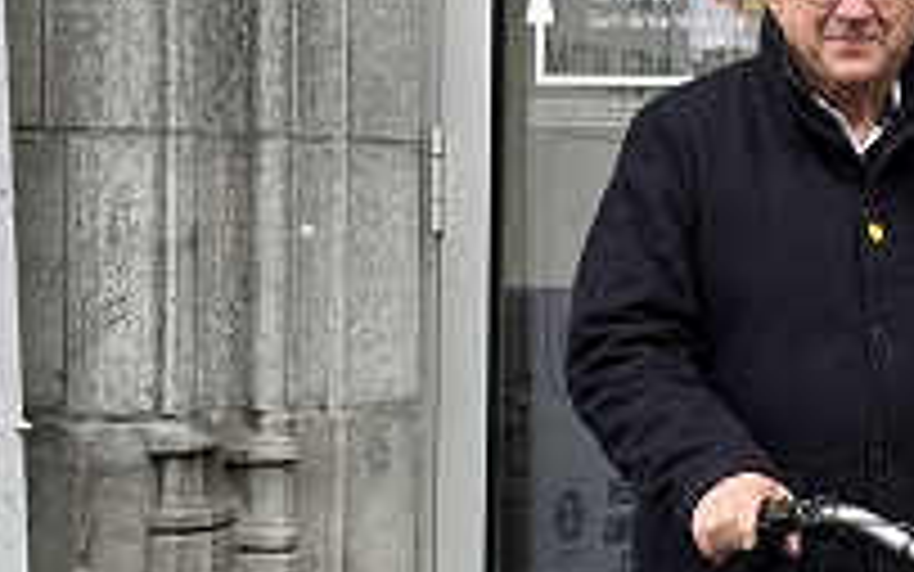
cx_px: 894
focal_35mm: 106
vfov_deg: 12.4
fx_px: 2641
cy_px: 324
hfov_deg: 19.1
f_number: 1.78
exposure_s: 1/121
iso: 125
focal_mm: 6.86
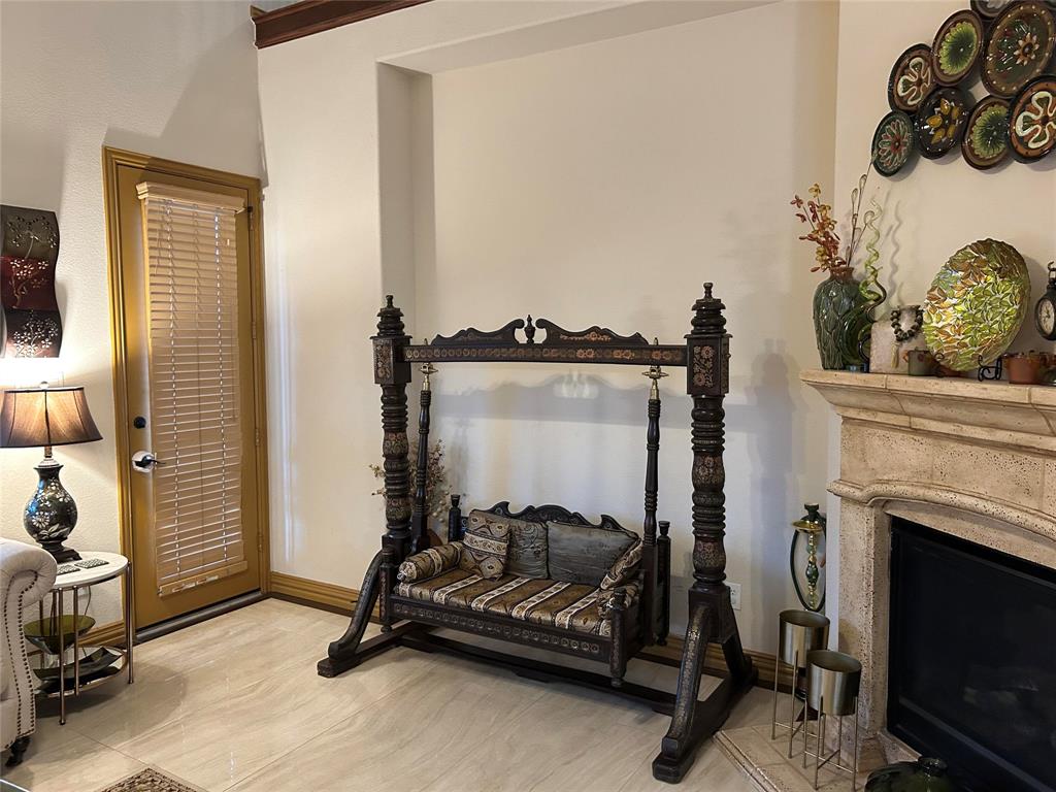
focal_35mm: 26
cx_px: 528
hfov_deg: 67.3
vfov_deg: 53.1
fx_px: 793
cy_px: 396
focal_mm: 5.7
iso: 320
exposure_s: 1/60
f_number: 1.5
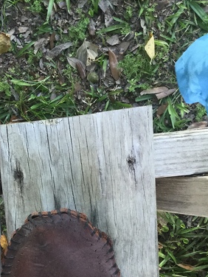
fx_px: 529
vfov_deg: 28.3
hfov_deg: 21.6
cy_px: 248
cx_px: 10
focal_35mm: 66
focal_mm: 3.3
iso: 32
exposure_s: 1/30
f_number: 2.4
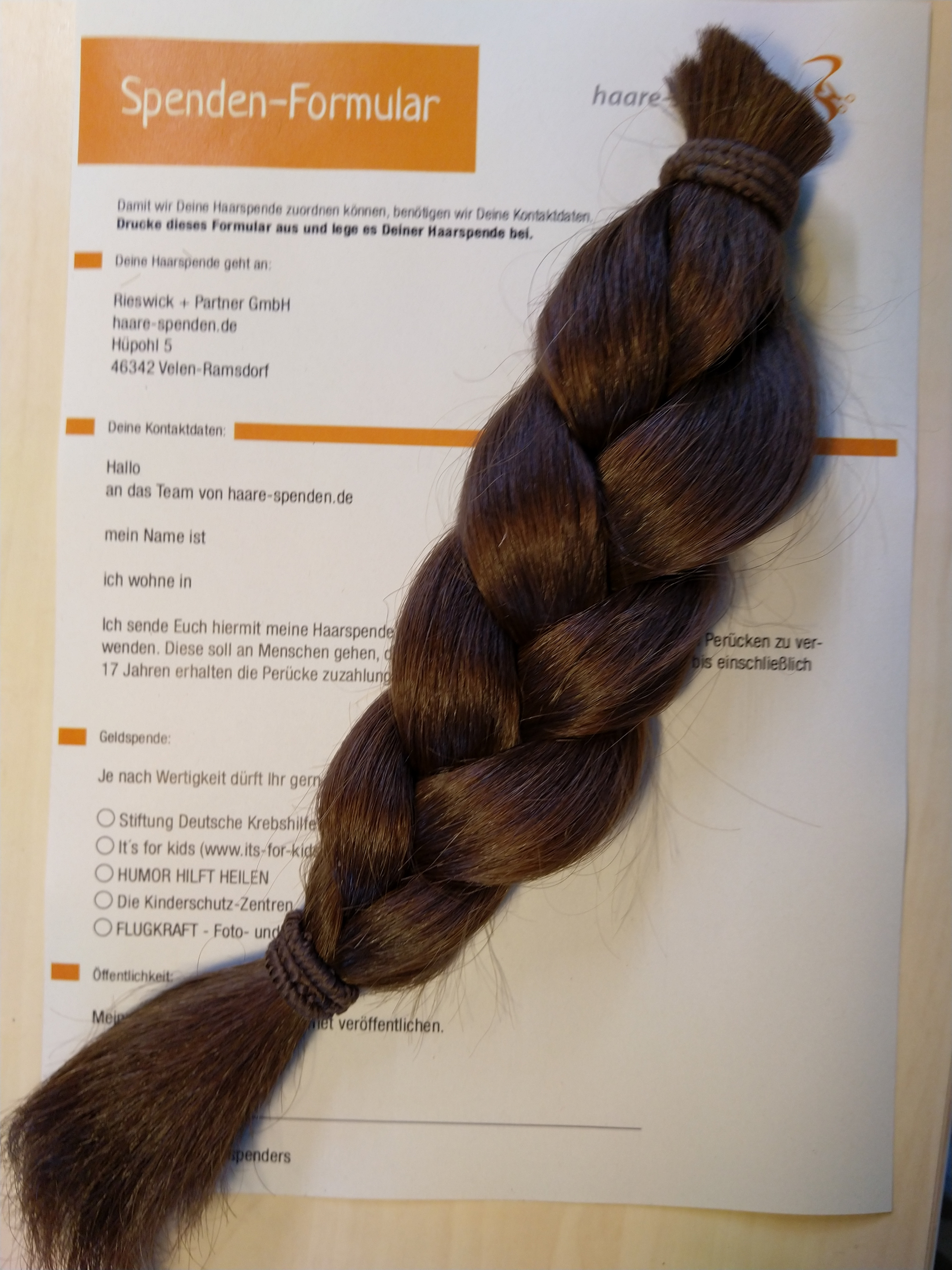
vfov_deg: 69.4
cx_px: 476
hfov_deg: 54.9
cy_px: 635
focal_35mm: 25
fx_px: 917
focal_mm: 4.28
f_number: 1.75
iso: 100
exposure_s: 1/33
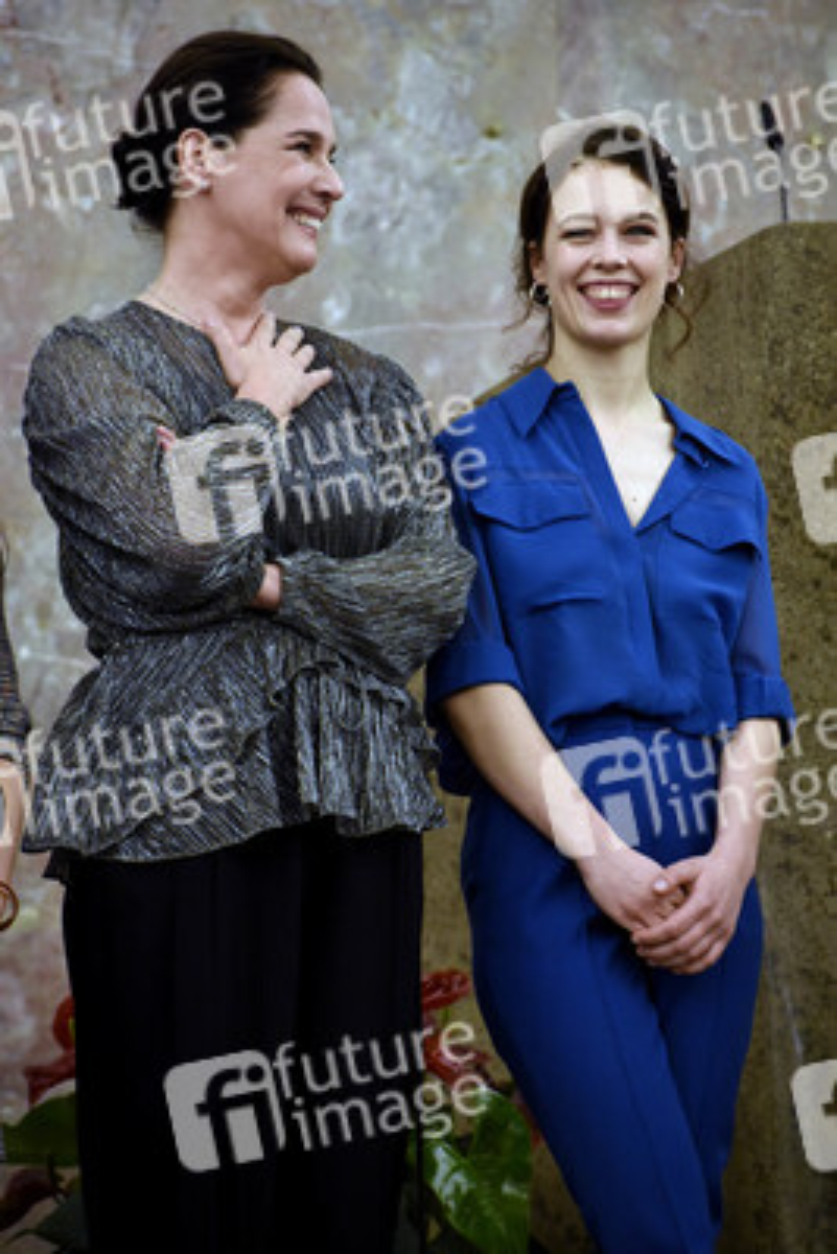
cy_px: 627
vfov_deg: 11.4
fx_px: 6272
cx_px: 418
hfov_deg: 7.6
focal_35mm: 180
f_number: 6.3
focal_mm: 180
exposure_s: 1/160
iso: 6400
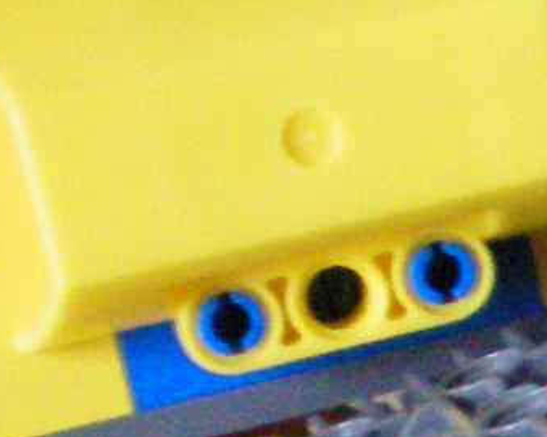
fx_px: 3625
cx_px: 1246
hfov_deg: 8.1
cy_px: 460
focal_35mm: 224
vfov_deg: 6.9
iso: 400
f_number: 3.1
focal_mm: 6.3
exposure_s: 1/40
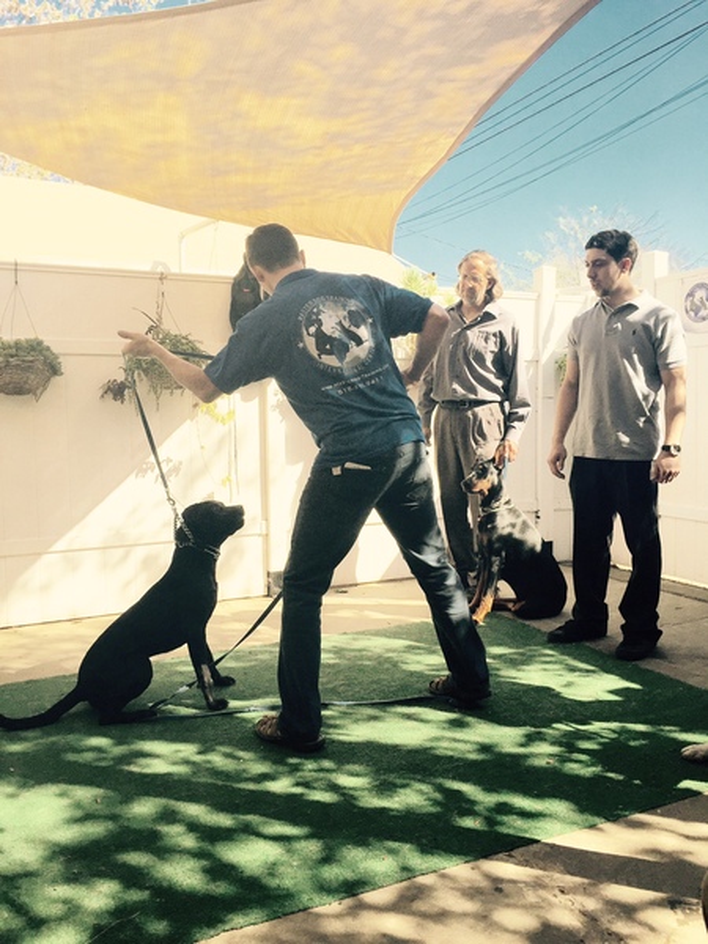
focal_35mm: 29
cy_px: 472
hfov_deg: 48.2
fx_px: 791
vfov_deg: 61.7
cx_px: 354
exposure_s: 1/1647
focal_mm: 4.15
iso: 32
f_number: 2.2
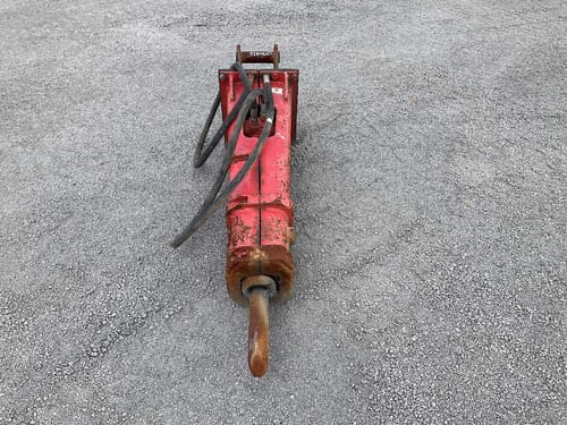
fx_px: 475
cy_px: 212
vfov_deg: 48.2
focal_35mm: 29
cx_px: 284
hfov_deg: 61.7
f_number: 1.8
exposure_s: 1/568
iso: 25
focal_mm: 3
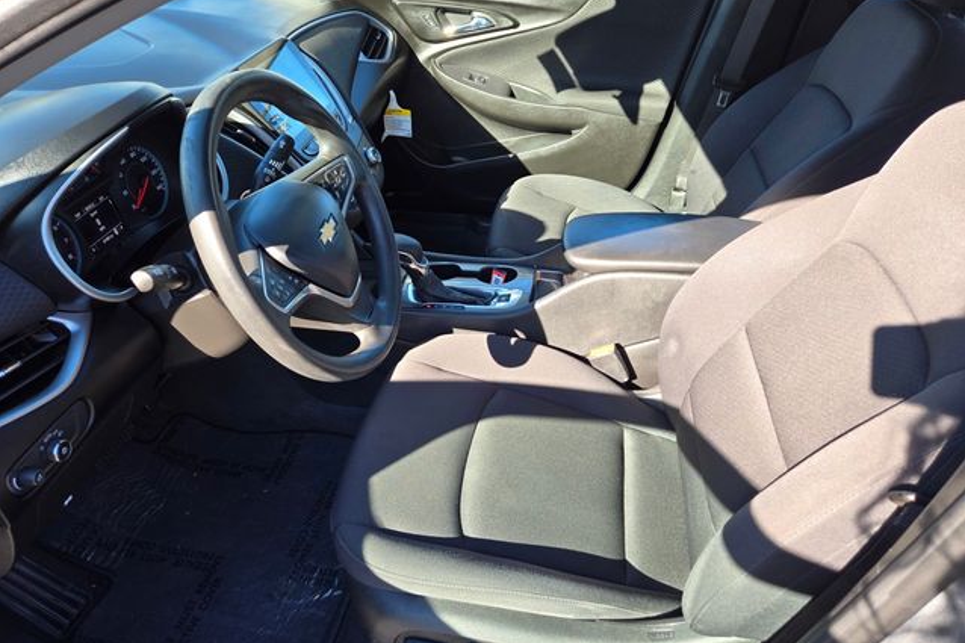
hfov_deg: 73.8
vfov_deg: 53.0
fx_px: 643
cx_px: 482
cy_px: 357
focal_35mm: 24
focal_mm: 5.4
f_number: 1.8
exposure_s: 1/149
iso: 25
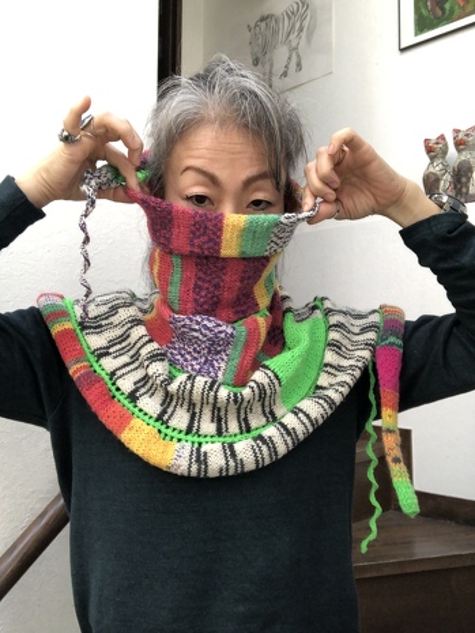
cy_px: 316
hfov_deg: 44.2
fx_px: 585
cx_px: 238
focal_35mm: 32
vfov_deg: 56.8
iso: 125
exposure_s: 1/120
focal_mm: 2.87
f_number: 2.2
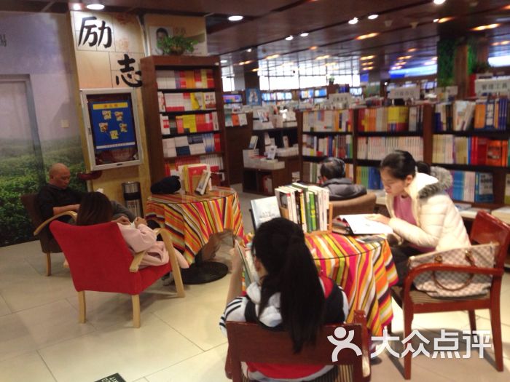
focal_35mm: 33
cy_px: 191
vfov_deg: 42.9
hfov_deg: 55.4
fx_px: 486
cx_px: 255
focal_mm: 4.12
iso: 160
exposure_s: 1/20
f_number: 2.4
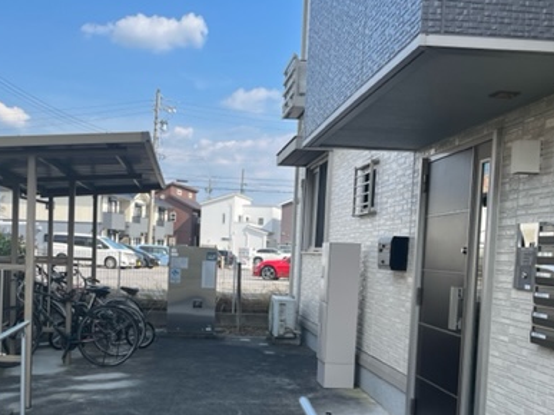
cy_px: 301
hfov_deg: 43.7
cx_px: 232
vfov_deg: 33.1
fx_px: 688
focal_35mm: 43
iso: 50
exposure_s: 1/1992
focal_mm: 5.1
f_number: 1.6
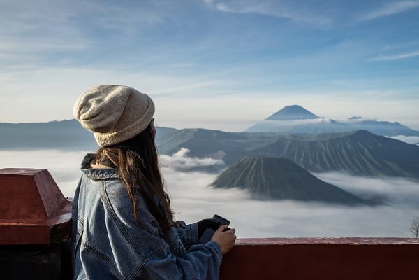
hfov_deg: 54.4
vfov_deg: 37.9
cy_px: 140
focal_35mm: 35
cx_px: 210
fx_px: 407
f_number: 8
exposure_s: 1/200
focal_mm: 35
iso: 100
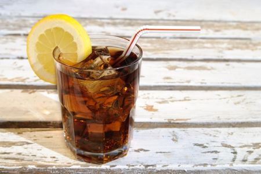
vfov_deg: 22.6
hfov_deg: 33.4
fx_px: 435
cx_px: 130
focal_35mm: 60
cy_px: 87
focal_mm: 40
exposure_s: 1/80
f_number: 8
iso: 100
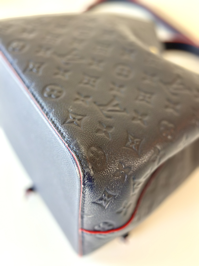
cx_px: 100
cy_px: 133
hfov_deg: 30.3
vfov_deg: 39.7
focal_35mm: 48
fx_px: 368
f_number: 1.78
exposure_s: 1/50
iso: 200
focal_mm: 6.86
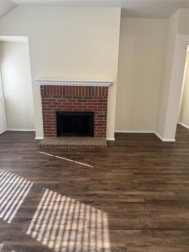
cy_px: 126
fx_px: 175
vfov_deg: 71.6
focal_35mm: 24
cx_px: 94
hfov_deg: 56.8
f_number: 1.78
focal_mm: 6.76
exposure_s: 1/60
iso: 125
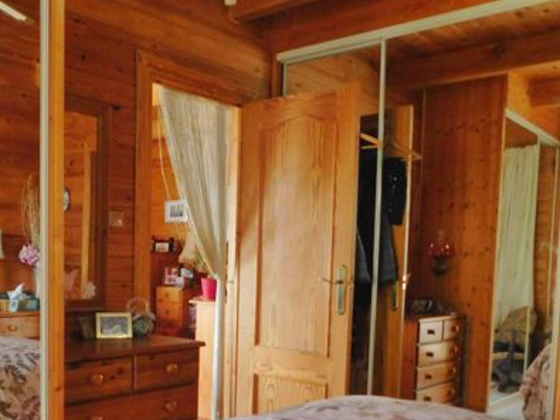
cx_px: 198
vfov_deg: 34.2
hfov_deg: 45.3
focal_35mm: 41
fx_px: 663
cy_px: 326
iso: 400
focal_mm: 4
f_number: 3
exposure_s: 1/30
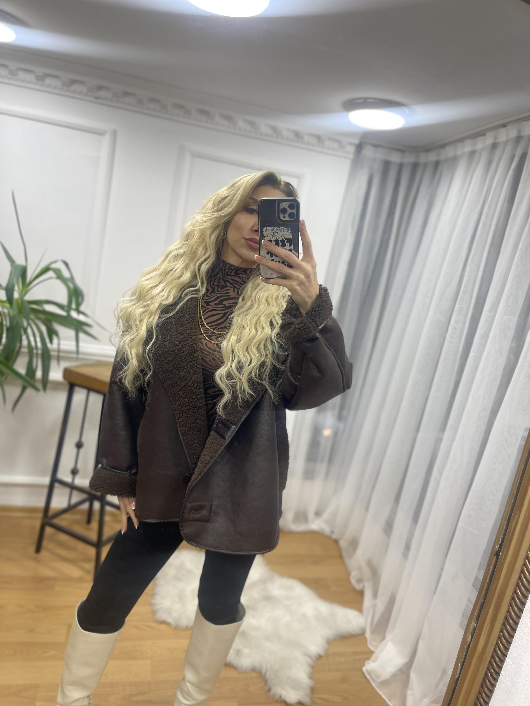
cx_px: 265
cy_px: 353
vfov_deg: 67.3
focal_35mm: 26
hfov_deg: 53.1
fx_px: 531
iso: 32
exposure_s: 1/103
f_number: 1.6
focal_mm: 5.1
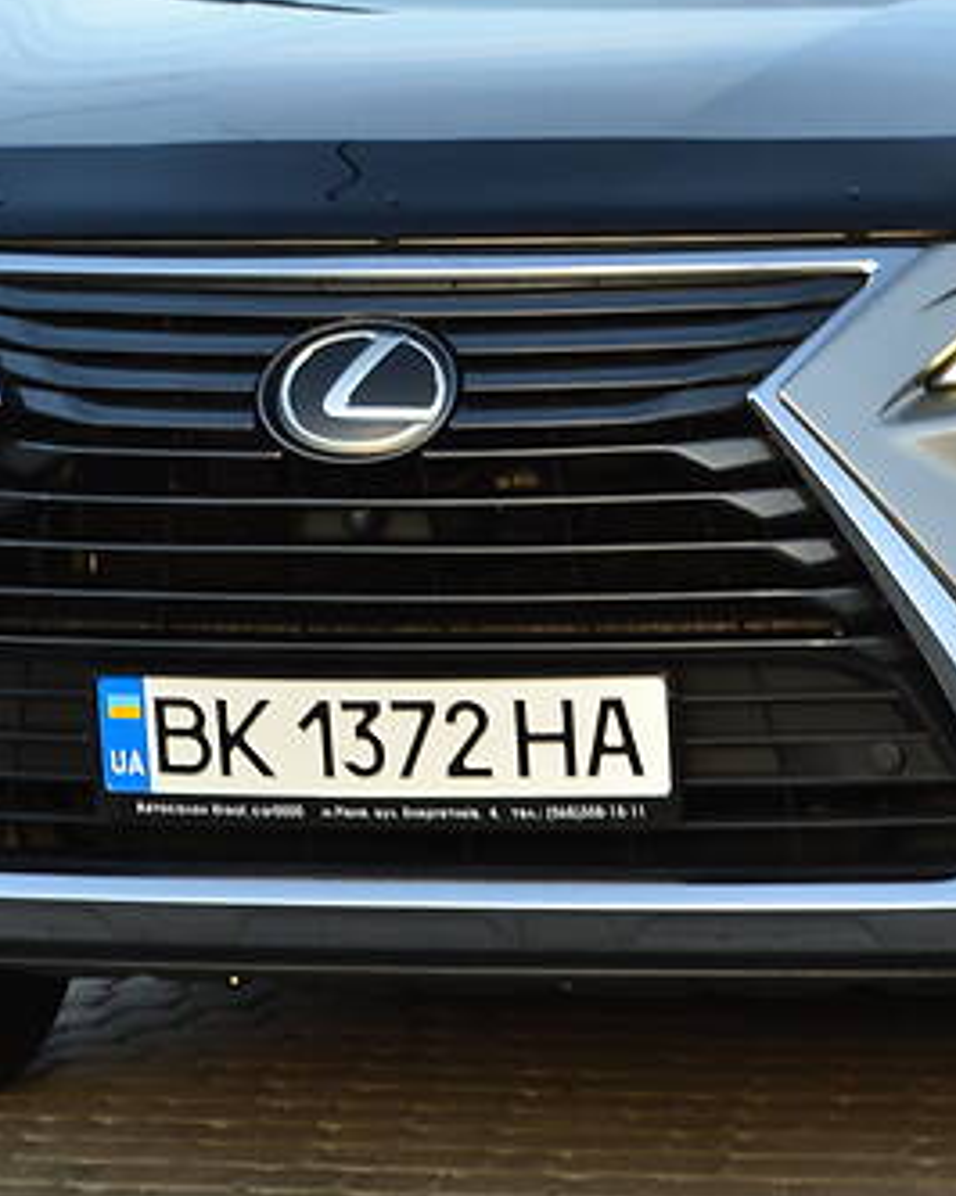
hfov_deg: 8.3
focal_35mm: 186
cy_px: 354
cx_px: 686
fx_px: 6589
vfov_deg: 10.4
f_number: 8
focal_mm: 55
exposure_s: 1/60
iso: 500
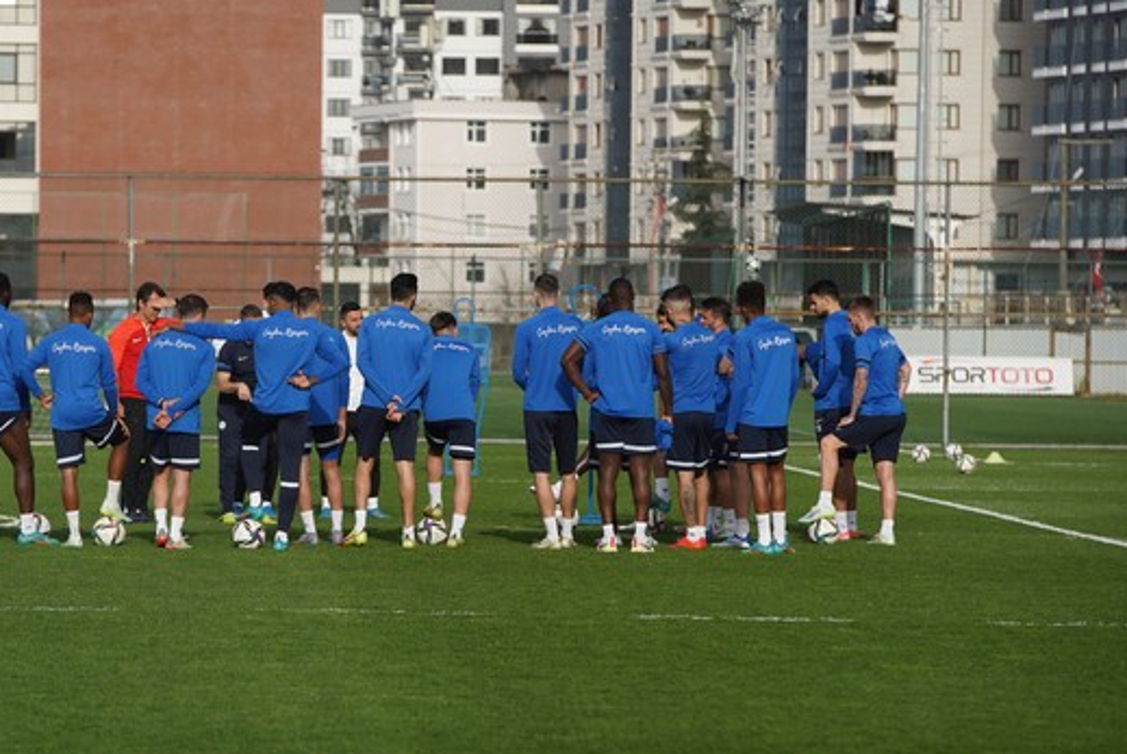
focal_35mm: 258
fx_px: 8083
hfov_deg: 8.0
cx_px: 413
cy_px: 366
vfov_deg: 5.3
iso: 500
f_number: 5.6
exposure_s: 1/2500
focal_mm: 200
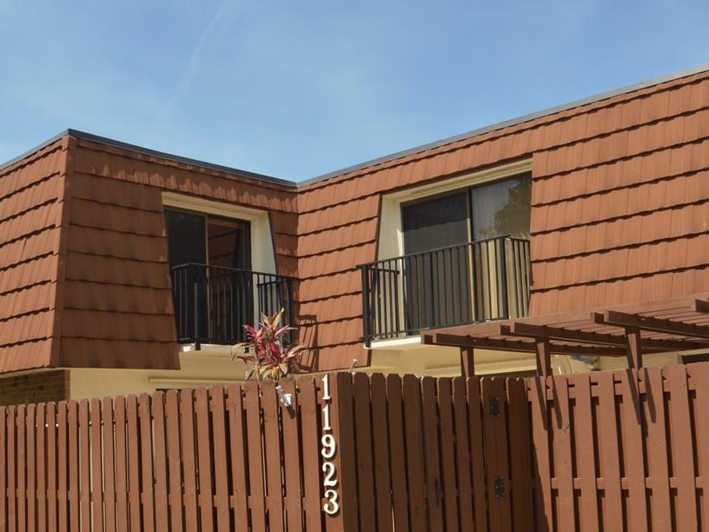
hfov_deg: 44.8
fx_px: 860
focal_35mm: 42
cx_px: 375
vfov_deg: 34.2
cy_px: 332
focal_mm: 14
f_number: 9
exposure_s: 1/200
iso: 100
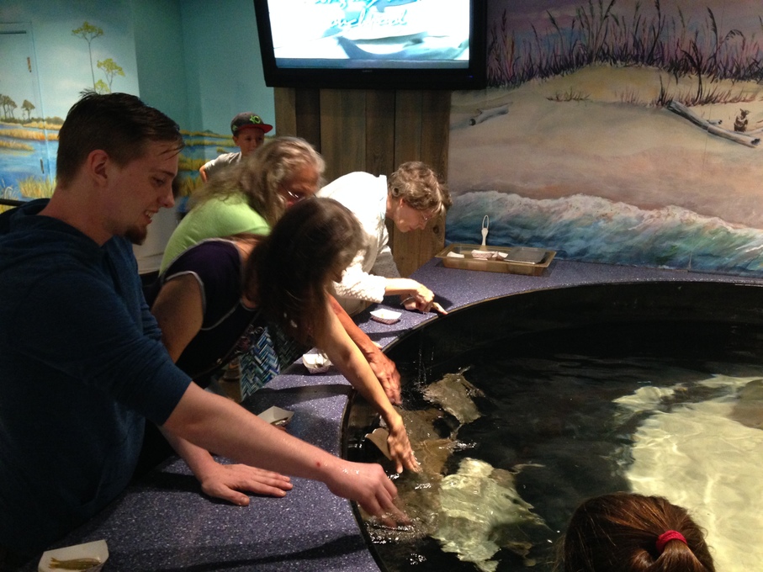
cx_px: 382
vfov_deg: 42.9
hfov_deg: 55.4
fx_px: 727
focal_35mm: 33
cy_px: 286
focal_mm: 4.12
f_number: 2.4
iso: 320
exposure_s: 1/20
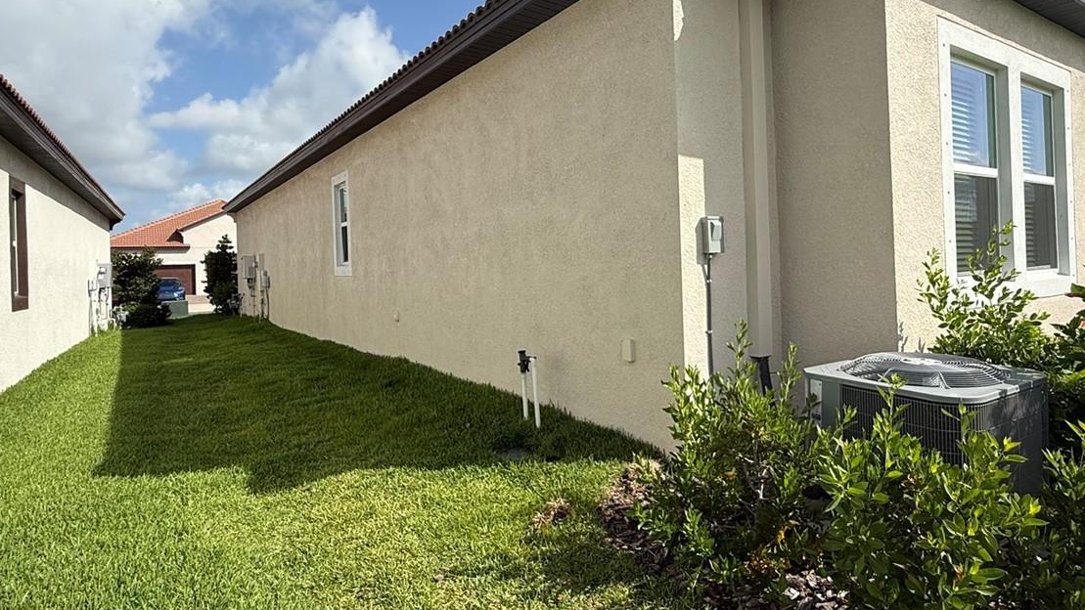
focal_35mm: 22
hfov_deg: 81.0
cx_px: 587
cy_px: 259
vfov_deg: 51.3
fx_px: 633
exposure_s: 1/2165
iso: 50
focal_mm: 2.22
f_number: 2.2
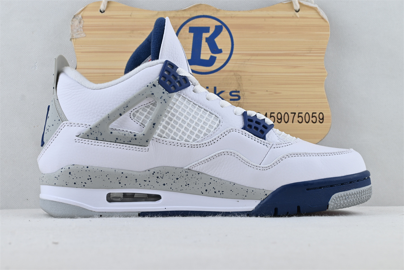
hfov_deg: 40.5
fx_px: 547
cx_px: 202
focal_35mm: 49
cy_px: 135
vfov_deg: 27.7
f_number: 7.1
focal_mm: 32.5
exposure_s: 1/40
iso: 100
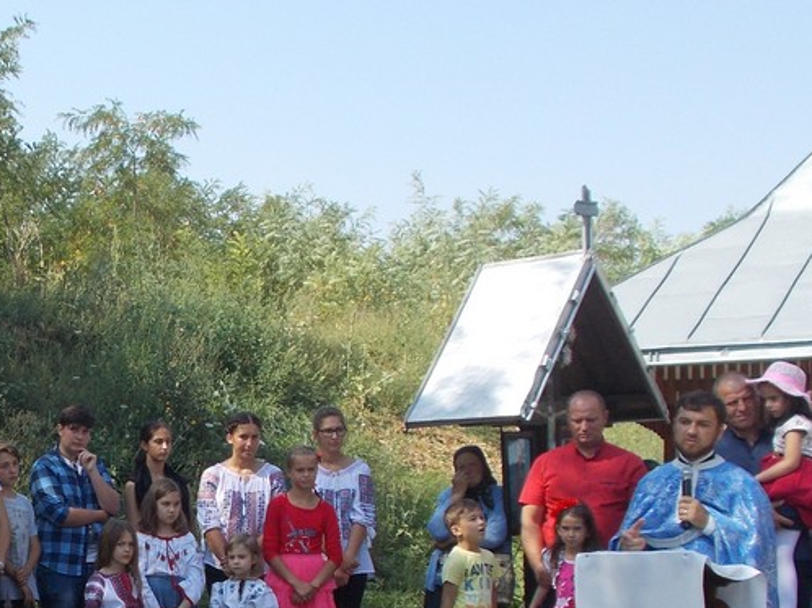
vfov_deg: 17.8
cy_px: 486
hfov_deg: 22.8
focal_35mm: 82
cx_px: -31
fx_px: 1923
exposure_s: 1/400
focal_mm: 6
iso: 80
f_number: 3.6
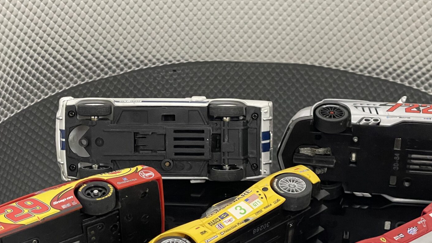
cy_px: 176
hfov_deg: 25.6
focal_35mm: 83
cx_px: 210
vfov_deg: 14.5
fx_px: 951
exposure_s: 1/40
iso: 640
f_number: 2
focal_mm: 6
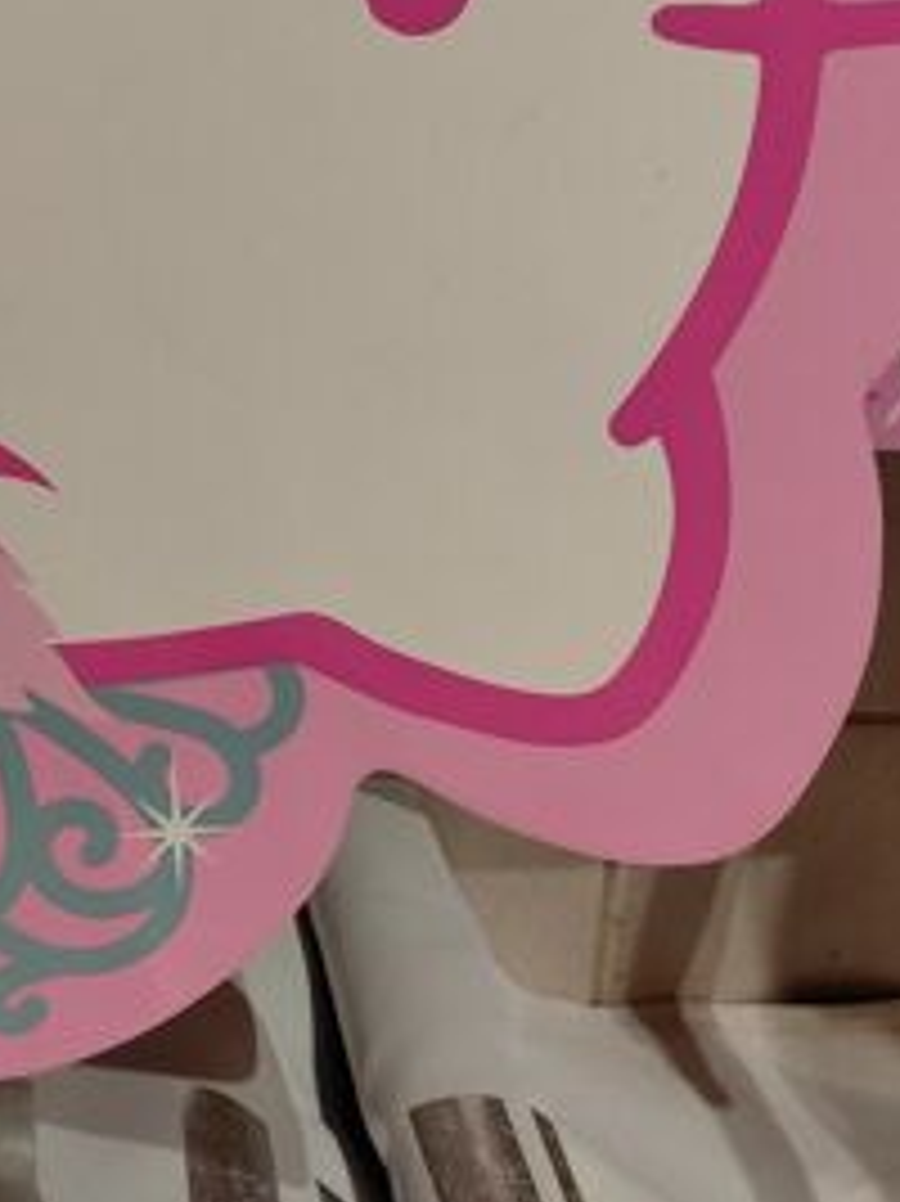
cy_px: 122
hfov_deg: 23.3
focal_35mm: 60
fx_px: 2082
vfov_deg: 30.8
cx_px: -9
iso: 250
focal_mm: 4.69
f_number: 1.8
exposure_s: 1/100
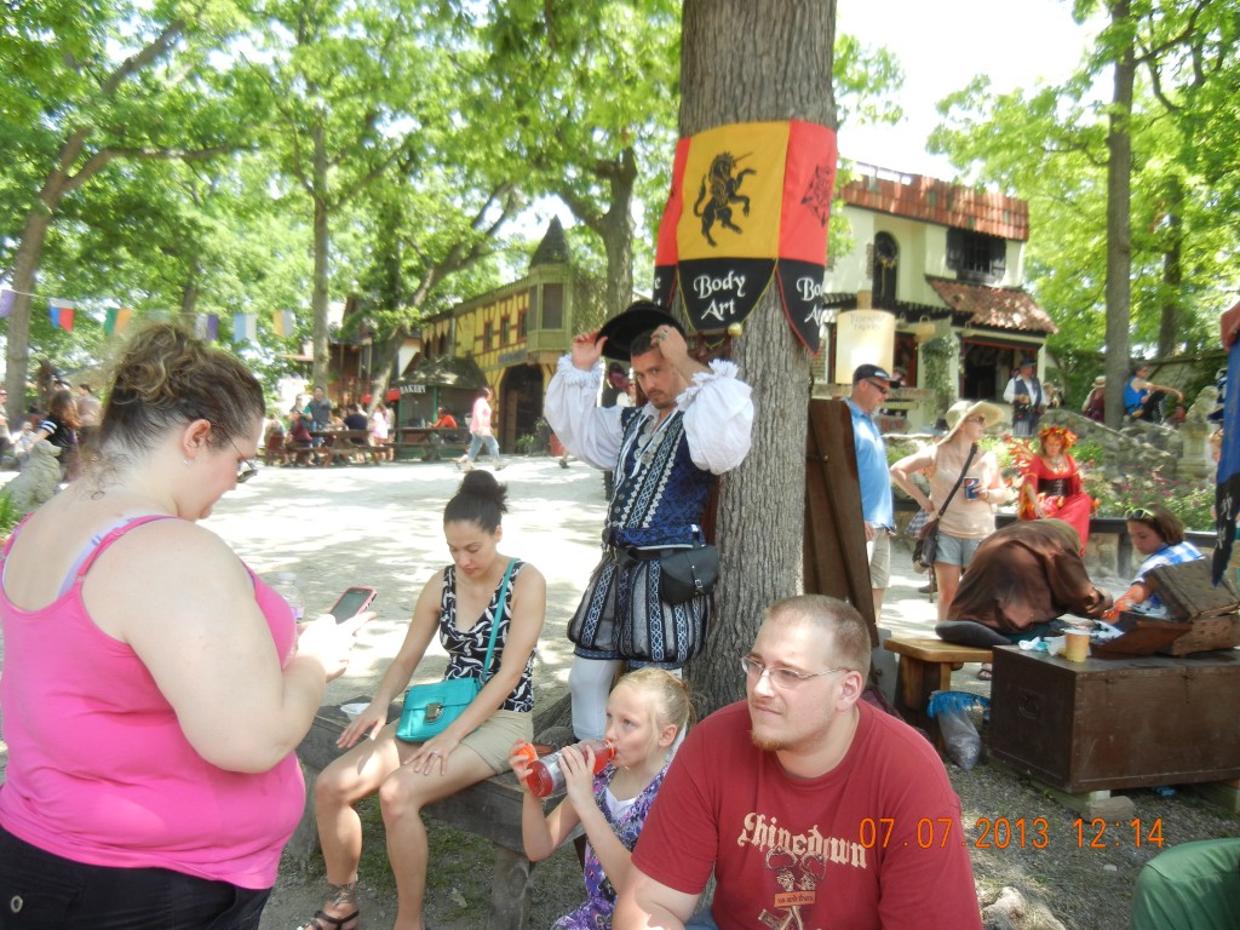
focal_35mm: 30
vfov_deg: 46.8
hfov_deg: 60.0
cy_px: 465
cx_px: 620
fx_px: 1075
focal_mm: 5.4
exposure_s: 1/158
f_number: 3.5
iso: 160
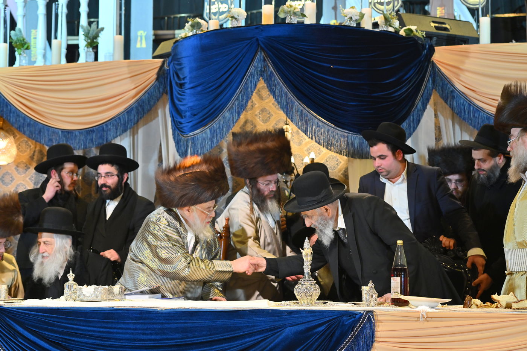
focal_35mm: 70
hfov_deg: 28.8
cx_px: 264
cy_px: 176
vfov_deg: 19.5
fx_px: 1025
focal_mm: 70
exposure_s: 1/200
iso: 1600
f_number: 5
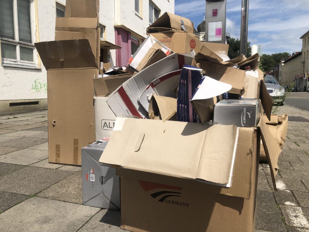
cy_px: 116
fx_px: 250
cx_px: 154
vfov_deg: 49.7
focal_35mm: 28
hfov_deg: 63.4
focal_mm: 4
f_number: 1.8
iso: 20
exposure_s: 1/4049
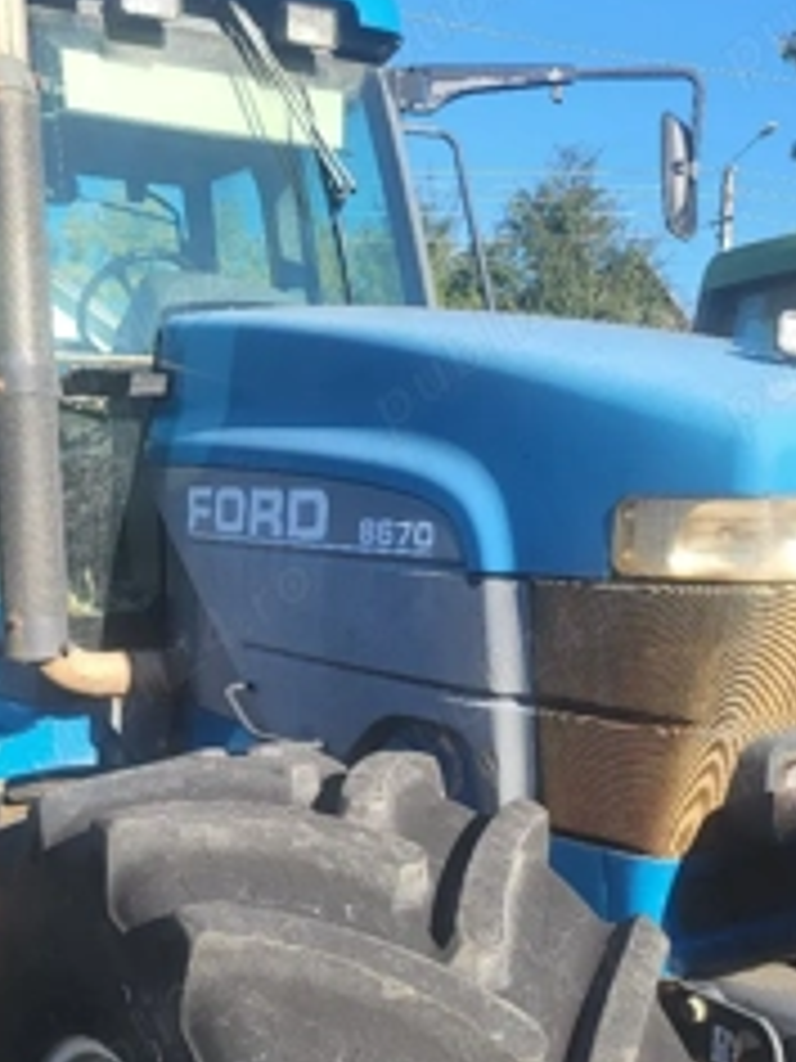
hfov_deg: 32.6
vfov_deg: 42.3
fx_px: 1349
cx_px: 256
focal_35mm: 44
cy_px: 724
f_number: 1.8
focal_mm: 5.4
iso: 40
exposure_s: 1/833
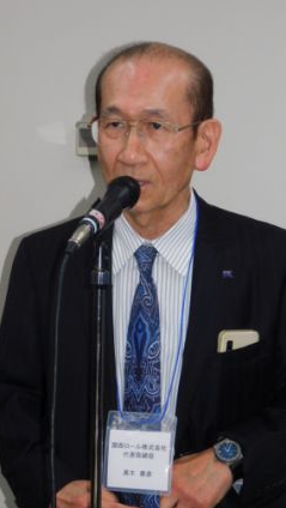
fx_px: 1696
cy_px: 255
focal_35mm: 126
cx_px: 121
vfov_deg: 17.0
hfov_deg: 9.6
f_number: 4.8
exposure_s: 1/60
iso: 200
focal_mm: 20.3
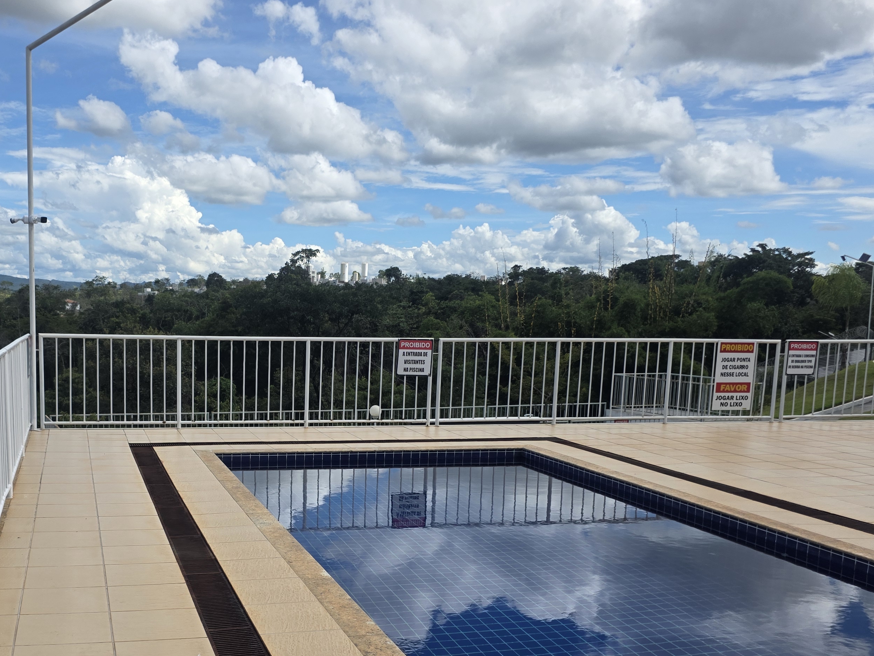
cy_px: 449
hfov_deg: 48.8
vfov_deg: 38.1
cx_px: 258
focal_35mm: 37
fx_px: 934
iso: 80
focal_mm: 6.3
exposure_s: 1/7061
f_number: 1.7
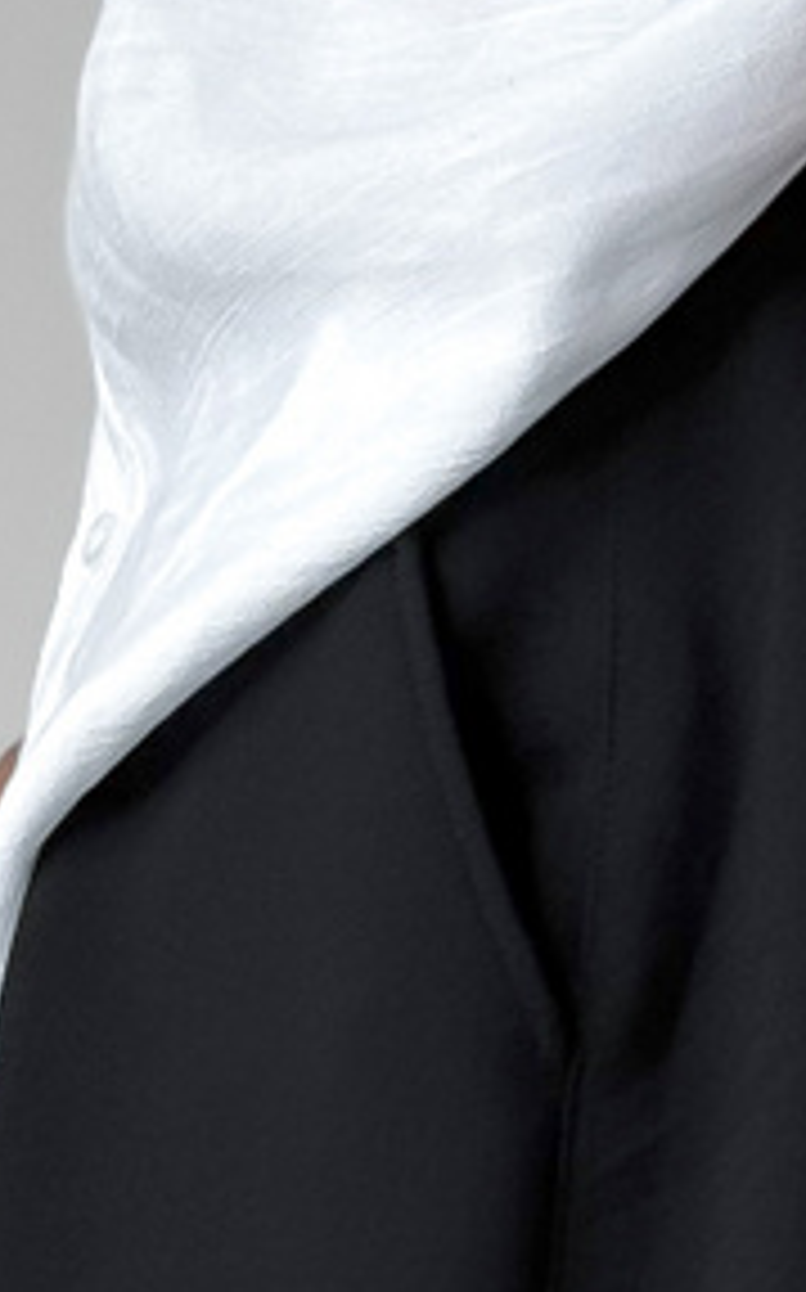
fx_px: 9996
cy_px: 2417
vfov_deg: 7.2
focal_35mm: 284
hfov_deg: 4.6
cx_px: 874
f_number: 1.8
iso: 80
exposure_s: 1/120
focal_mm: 6.76
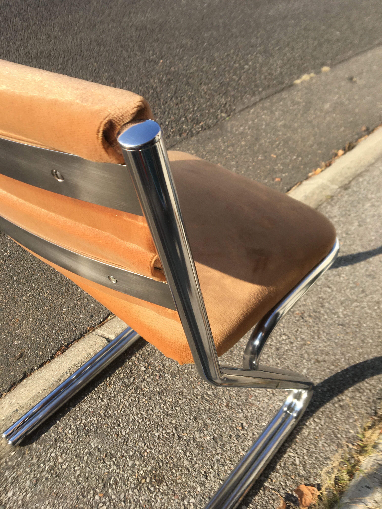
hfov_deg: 48.2
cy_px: 254
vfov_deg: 61.7
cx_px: 191
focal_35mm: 29
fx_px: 427
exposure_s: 1/836
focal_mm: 4.15
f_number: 2.2
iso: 25
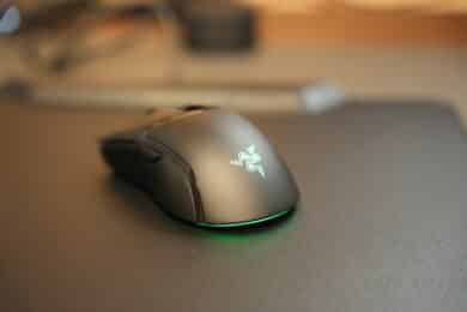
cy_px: 156
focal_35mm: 61
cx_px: 234
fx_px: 793
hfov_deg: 32.8
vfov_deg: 22.2
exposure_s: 1/80
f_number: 2.8
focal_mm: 61.1
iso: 1600
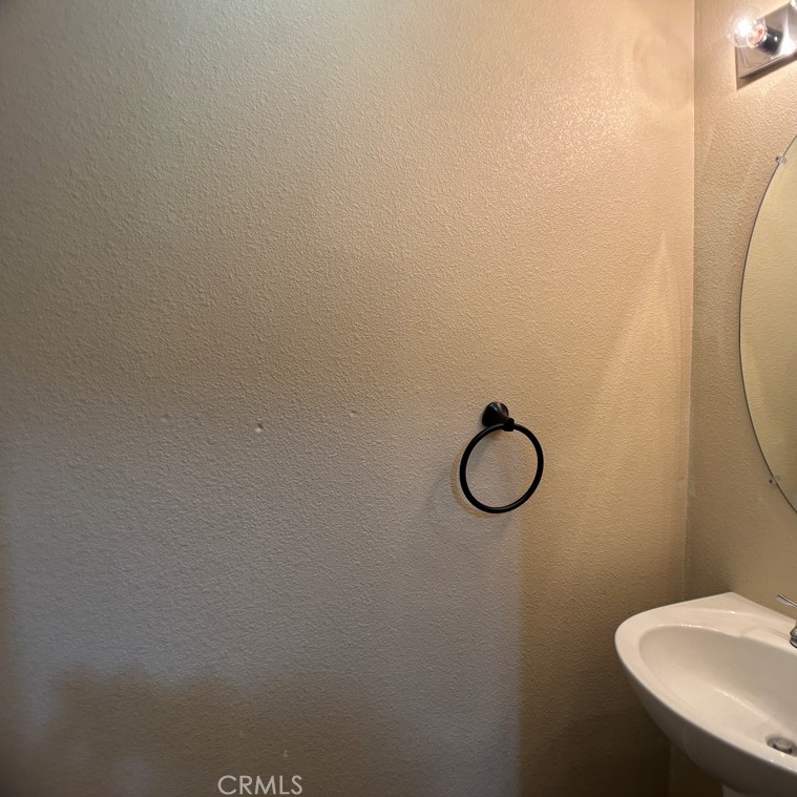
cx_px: 511
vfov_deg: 52.5
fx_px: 808
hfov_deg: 51.8
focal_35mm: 31
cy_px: 397
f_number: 1.6
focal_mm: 5.96
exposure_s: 1/60
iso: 100
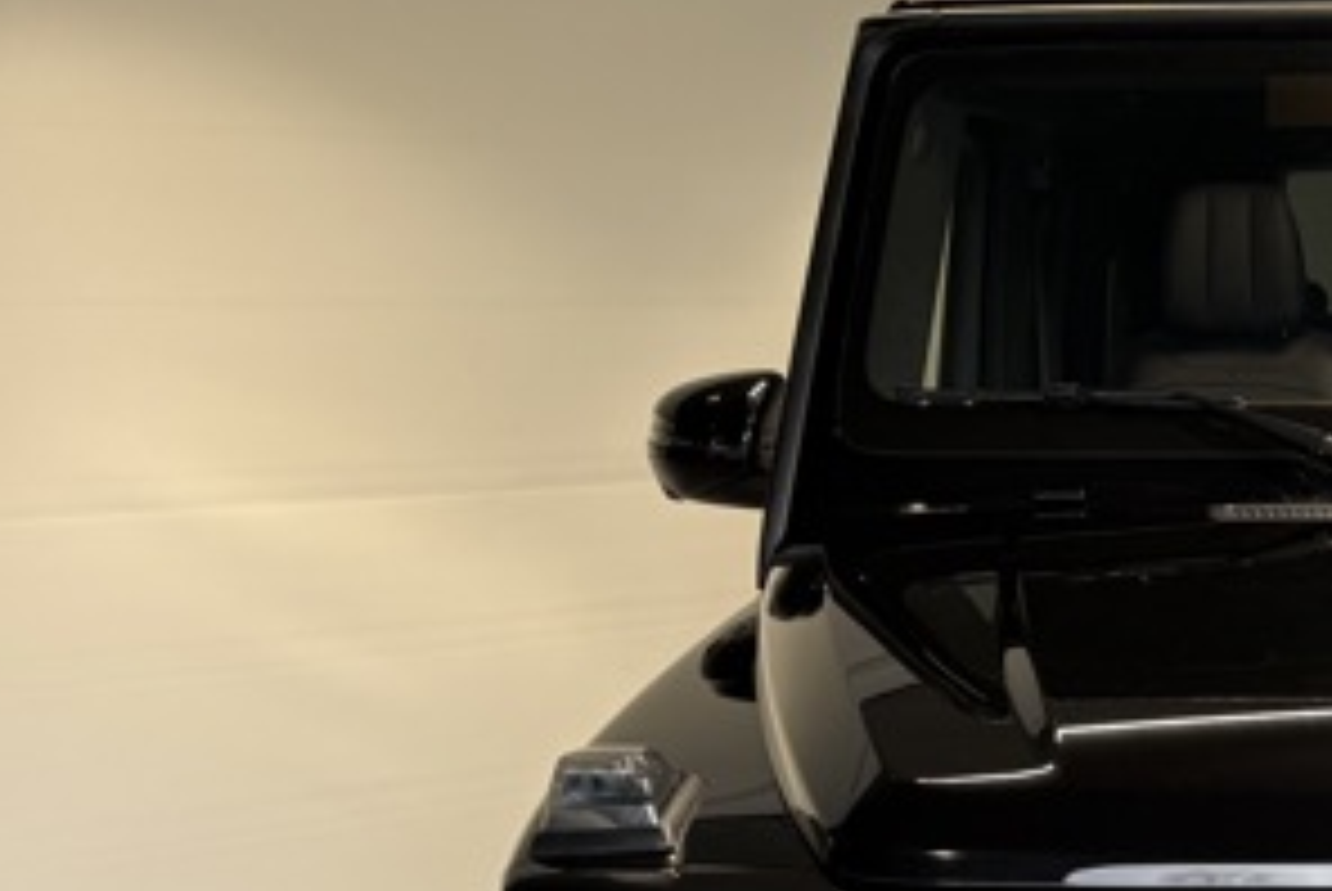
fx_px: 2704
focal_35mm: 73
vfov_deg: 17.5
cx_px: 1512
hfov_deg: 25.4
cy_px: 1184
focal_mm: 5.96
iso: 80
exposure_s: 1/85
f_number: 1.6
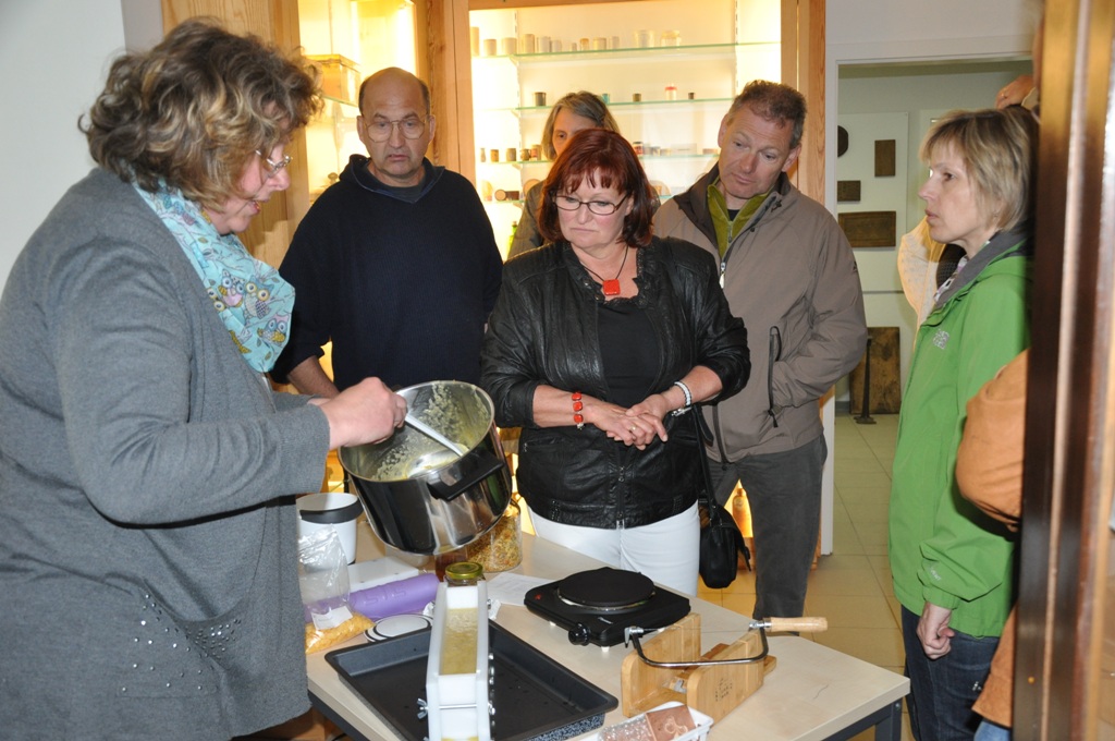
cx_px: 558
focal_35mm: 33
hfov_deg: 57.3
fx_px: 1021
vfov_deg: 39.9
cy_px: 370
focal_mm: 22
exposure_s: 1/60
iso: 800
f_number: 3.8
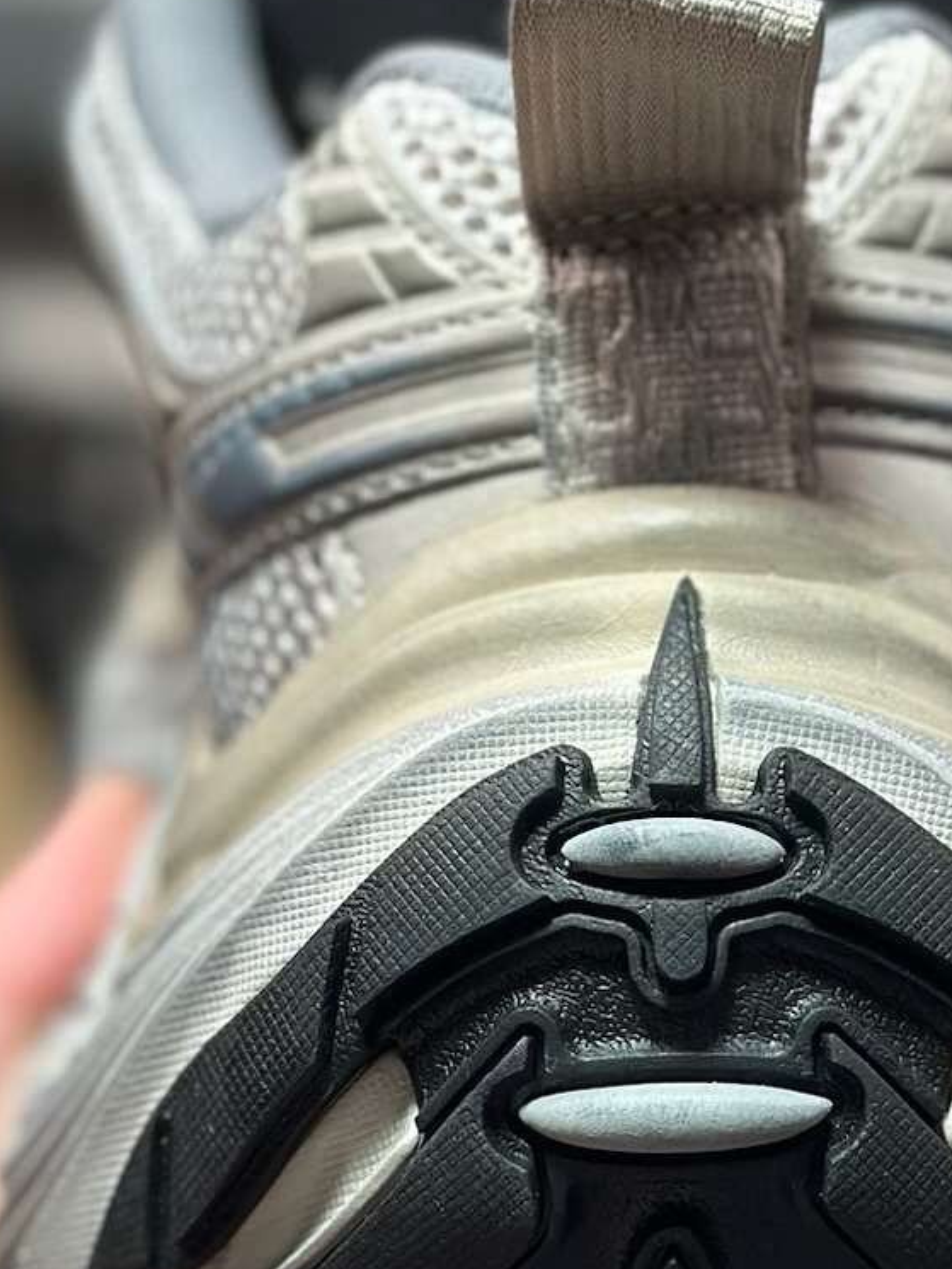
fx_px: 4839
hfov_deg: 11.2
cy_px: 630
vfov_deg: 14.9
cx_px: 664
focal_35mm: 132
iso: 80
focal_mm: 6.86
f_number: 1.78
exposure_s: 1/251
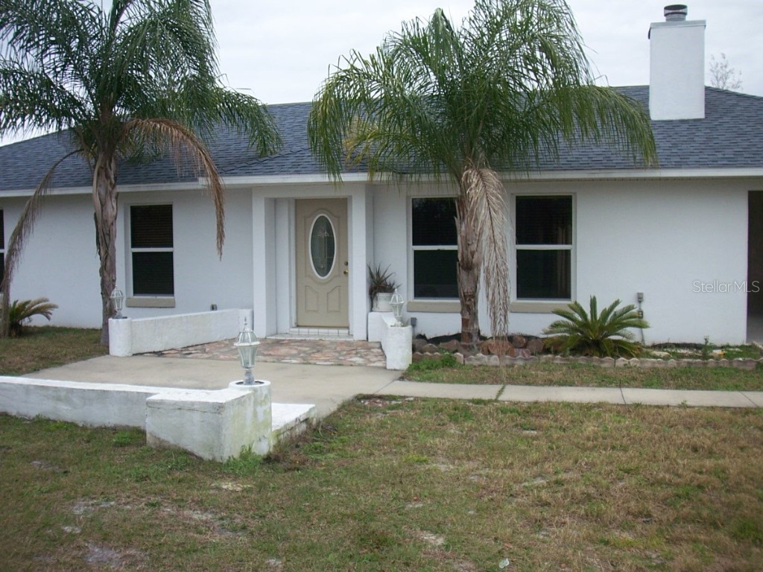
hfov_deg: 49.0
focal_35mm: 38
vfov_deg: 37.7
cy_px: 286
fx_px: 838
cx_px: 382
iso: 64
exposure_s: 1/200
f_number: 3.9
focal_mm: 6.3
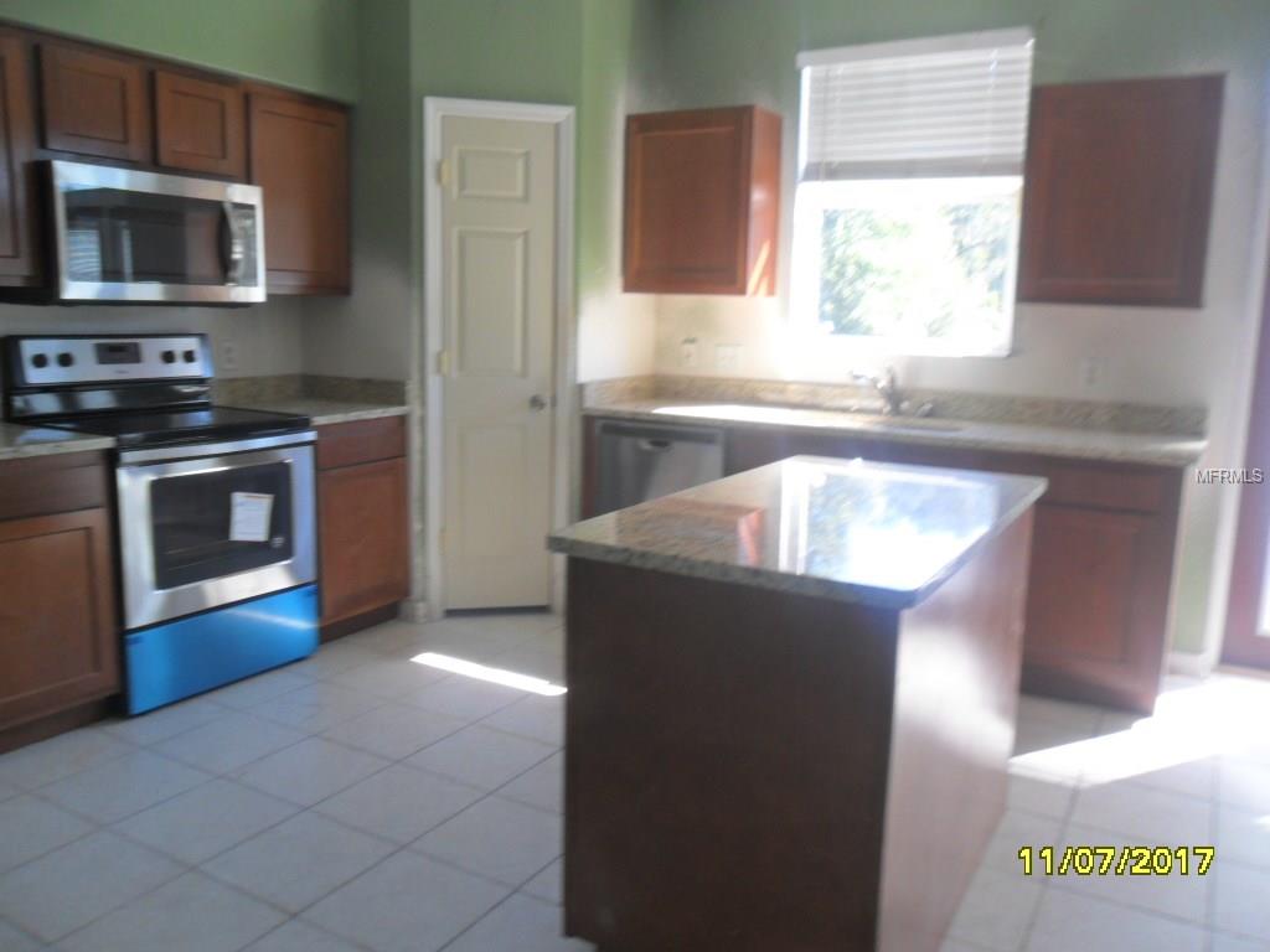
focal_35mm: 27
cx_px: 635
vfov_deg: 51.4
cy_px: 476
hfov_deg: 65.3
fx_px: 991
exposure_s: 1/30
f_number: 3.5
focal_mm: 4.9
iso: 100
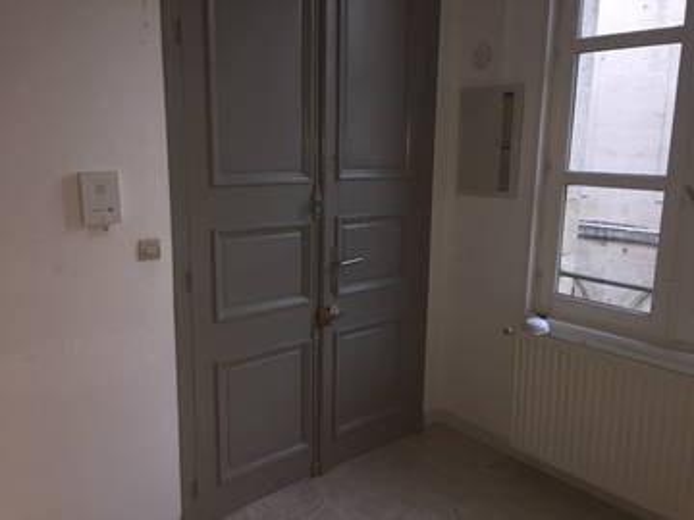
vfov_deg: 48.2
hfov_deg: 61.7
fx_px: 581
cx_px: 347
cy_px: 260
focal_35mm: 29
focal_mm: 4.15
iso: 64
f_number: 2.2
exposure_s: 1/33
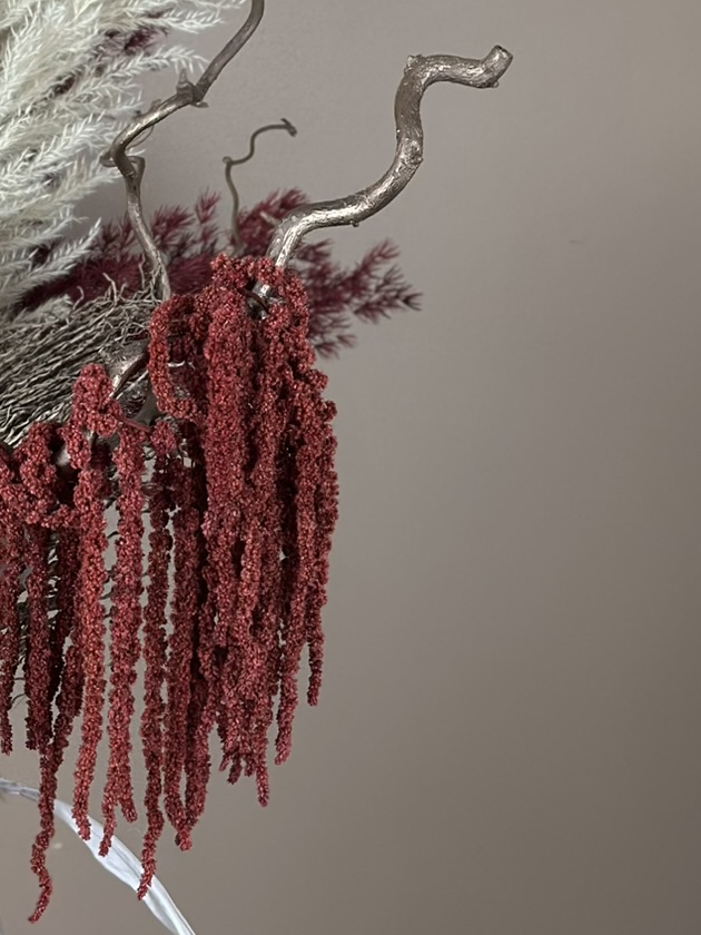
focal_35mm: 117
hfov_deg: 12.4
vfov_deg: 16.8
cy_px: 430
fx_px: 3159
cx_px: -141
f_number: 1.78
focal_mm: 6.86
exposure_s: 1/304
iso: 80
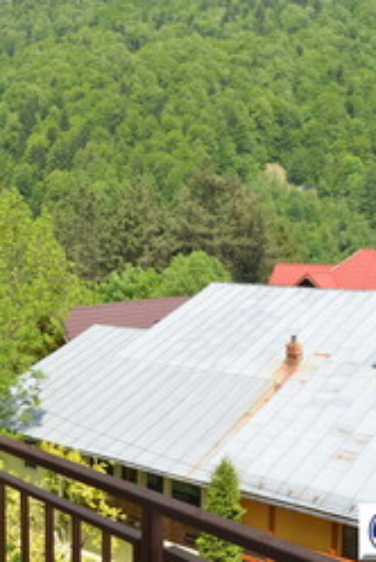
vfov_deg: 42.8
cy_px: 264
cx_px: 0
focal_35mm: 46
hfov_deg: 27.7
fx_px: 716
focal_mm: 19
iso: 100
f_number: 7.1
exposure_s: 1/160
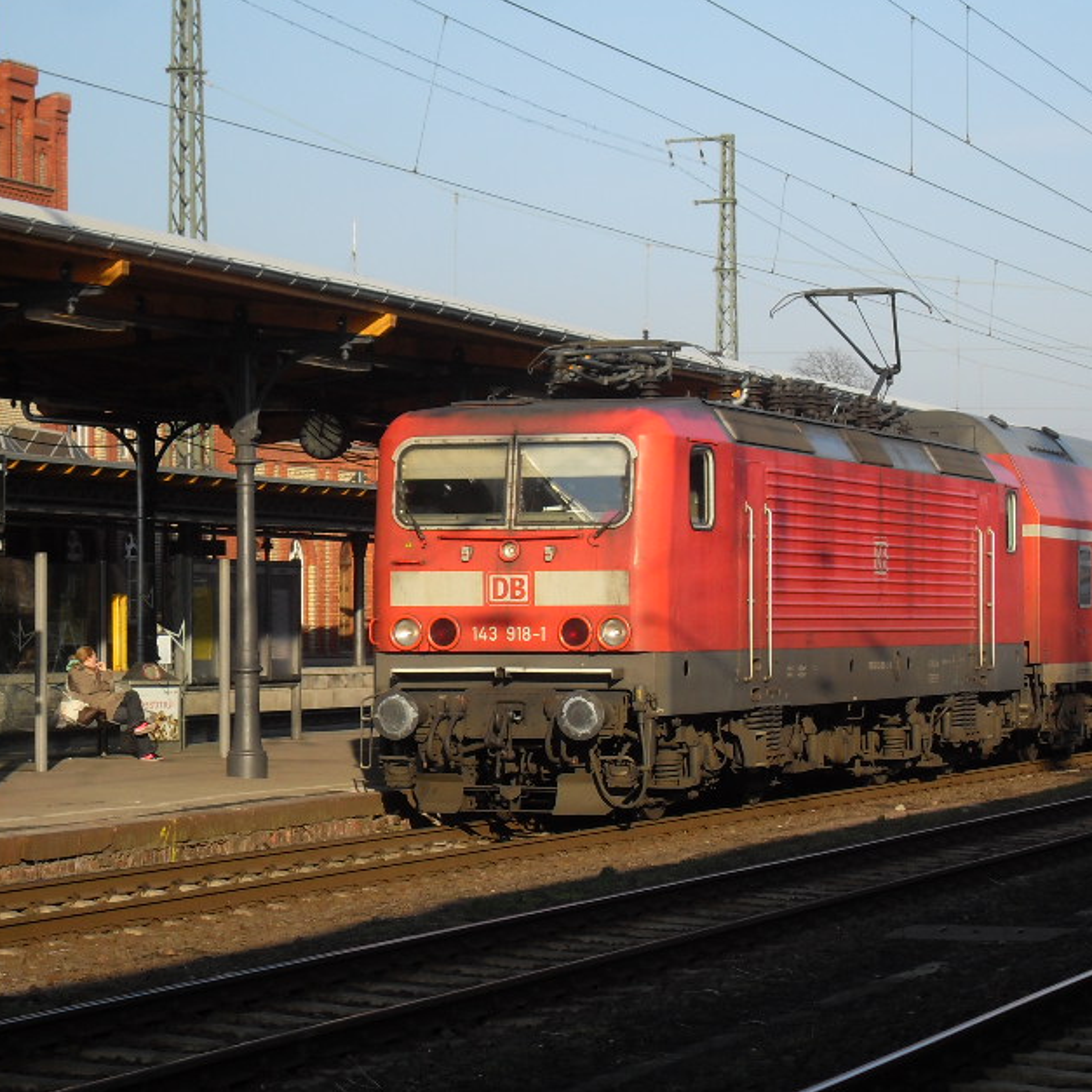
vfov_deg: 15.3
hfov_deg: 15.2
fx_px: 4069
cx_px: 820
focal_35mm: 114
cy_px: 564
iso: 80
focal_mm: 13.5
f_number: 4.4
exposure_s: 1/350
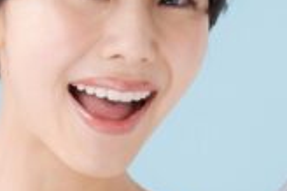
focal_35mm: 681
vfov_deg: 2.0
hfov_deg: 3.0
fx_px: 5424
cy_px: 182
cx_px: 12
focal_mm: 145
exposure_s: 1/200
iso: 250
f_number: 4.5
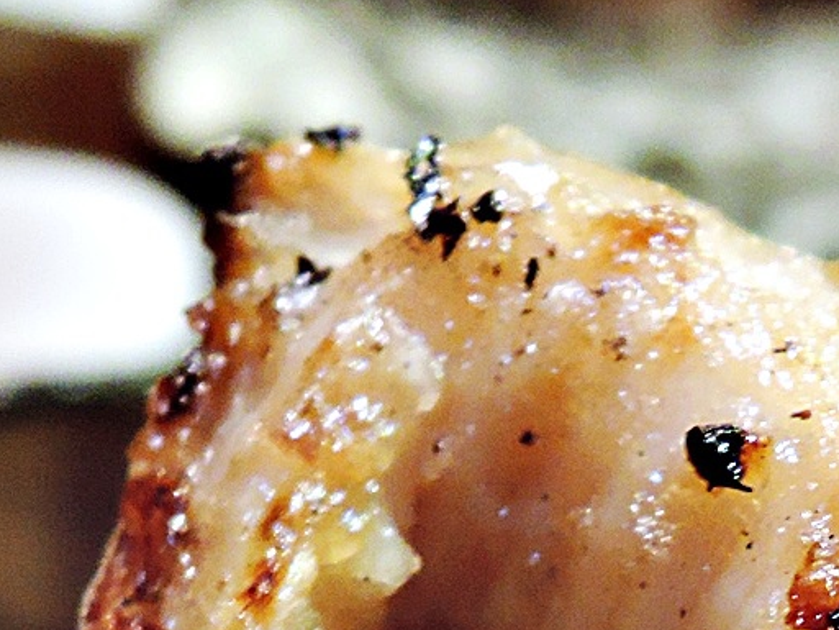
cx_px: 567
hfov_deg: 25.8
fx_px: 1818
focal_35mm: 75
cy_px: 820
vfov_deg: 18.3
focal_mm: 5.1
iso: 450
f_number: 2.8
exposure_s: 1/8
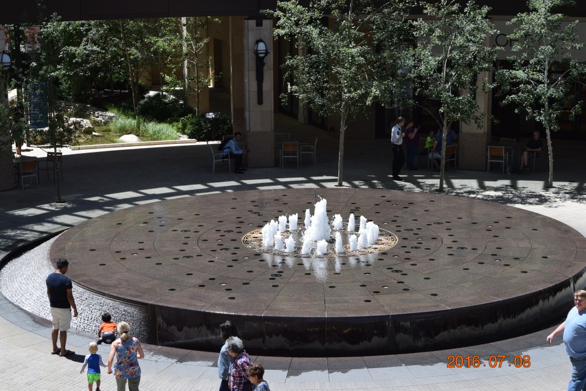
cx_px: 293
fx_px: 1342
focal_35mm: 82
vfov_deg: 16.5
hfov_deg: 24.6
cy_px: 196
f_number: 9
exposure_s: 1/320
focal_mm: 55
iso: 200
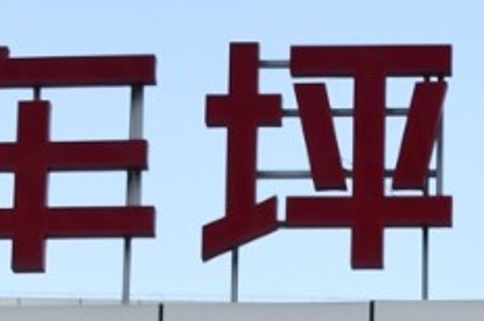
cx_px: 622
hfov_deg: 8.9
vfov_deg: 5.6
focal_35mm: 228
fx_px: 3061
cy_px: 1030
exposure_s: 1/200
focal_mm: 22
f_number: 6.3
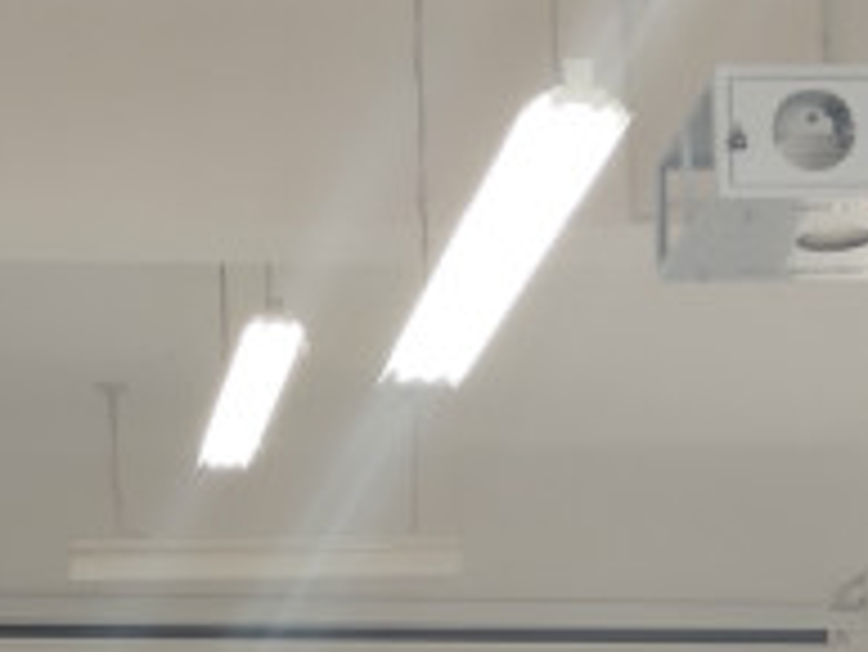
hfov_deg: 15.3
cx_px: -4
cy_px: 850
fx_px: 3161
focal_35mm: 126
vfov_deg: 11.5
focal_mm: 4.27
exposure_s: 1/50
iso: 205
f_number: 1.8
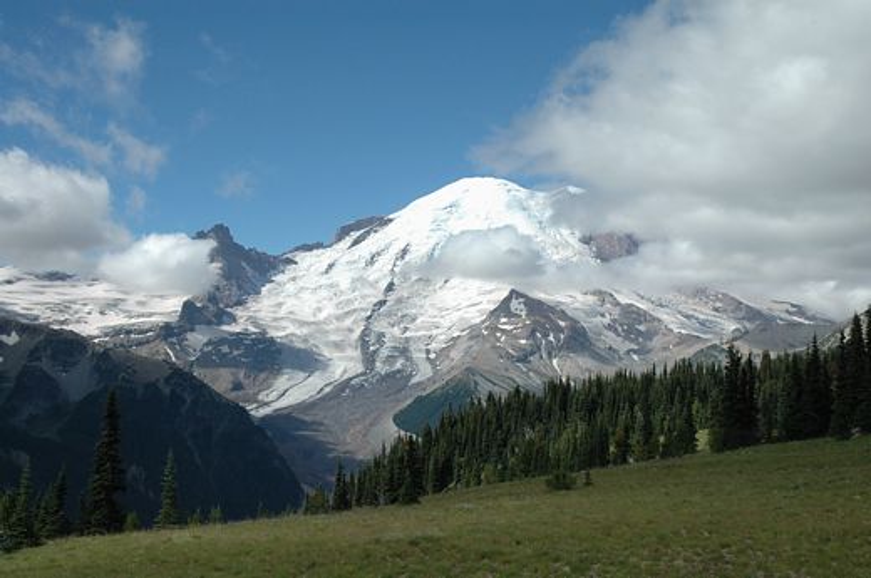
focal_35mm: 40
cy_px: 289
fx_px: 978
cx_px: 436
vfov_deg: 32.9
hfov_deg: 48.0
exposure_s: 1/500
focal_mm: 27
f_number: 11
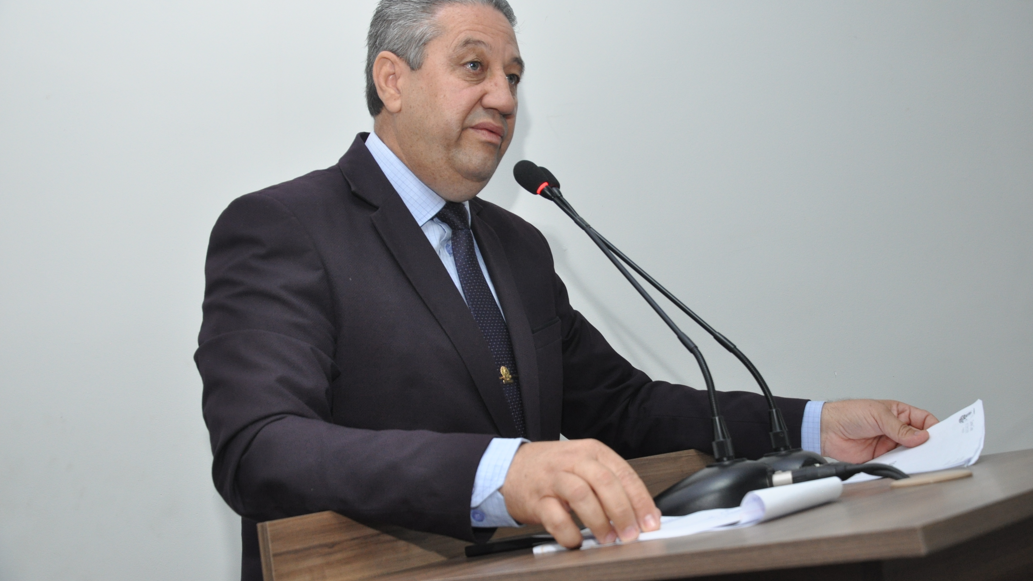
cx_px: 519
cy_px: 251
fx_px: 1083
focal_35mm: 40
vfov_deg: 30.0
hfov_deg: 51.0
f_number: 5.6
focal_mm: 25
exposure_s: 1/60
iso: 800
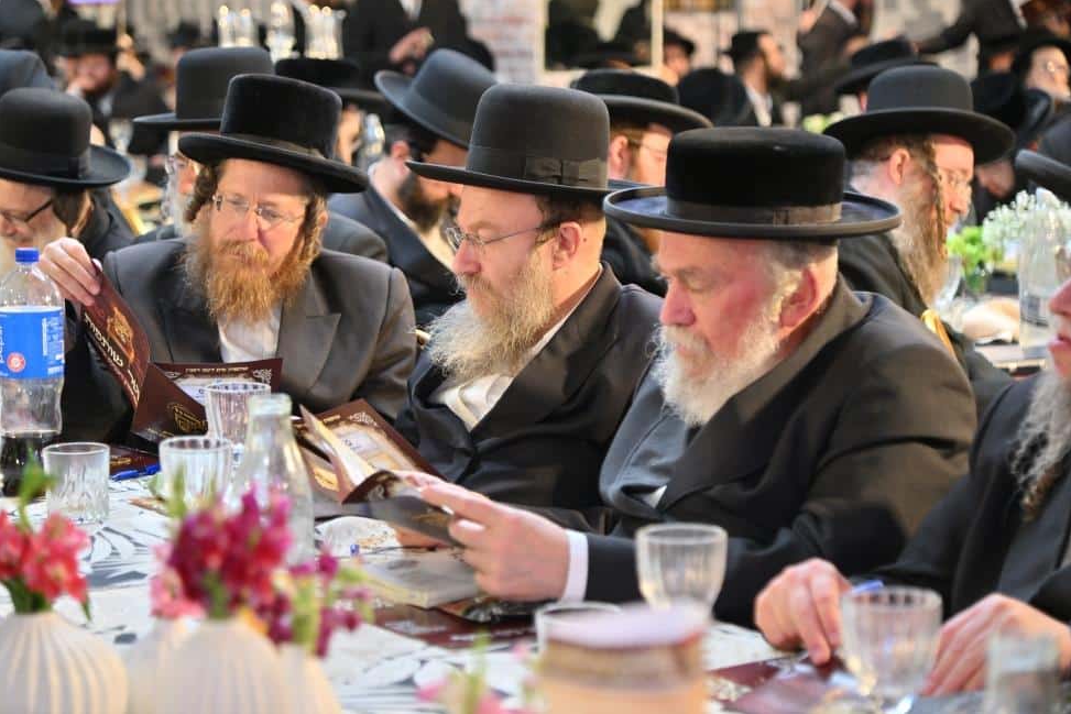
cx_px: 526
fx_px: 2975
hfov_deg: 20.4
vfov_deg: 13.7
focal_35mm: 100
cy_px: 339
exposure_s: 1/160
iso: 640
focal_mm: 95
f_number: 4
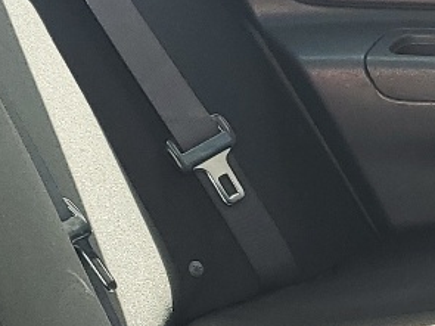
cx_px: 481
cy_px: 384
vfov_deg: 10.4
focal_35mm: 141
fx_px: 1771
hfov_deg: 13.7
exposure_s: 1/233
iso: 50
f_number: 1.5
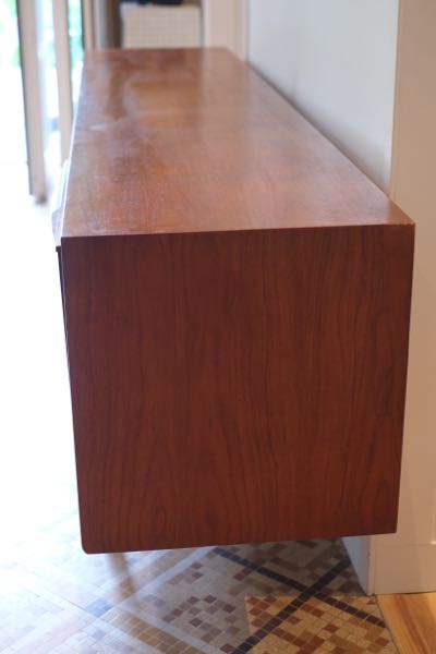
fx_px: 963
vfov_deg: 37.5
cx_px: 218
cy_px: 327
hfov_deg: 25.5
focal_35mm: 53
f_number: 2.8
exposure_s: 1/125
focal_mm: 35
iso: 2500
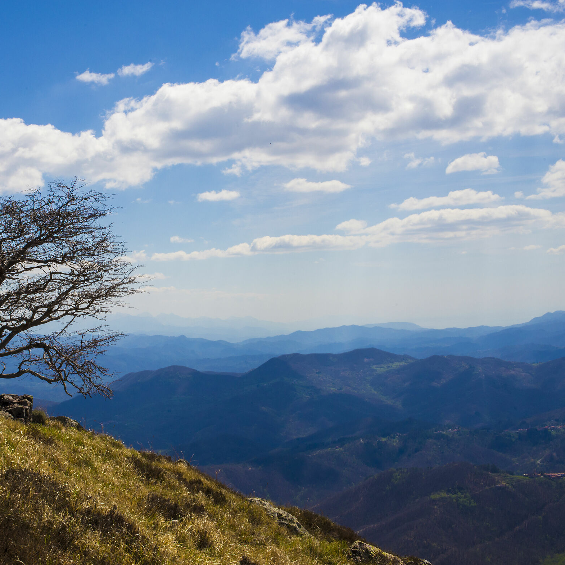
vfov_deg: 32.8
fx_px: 960
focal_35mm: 52
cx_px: 150
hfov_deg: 32.3
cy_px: 285
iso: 400
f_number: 22
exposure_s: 1/320
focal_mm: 40
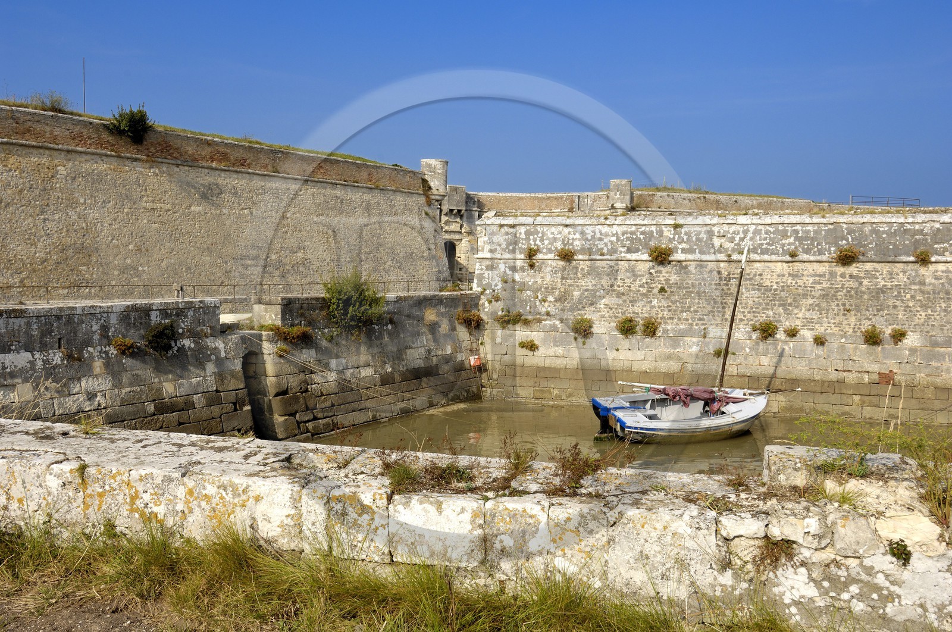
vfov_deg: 39.9
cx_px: 476
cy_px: 316
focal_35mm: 33
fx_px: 871
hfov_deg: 57.3
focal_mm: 22
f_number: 12
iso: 100
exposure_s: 1/125
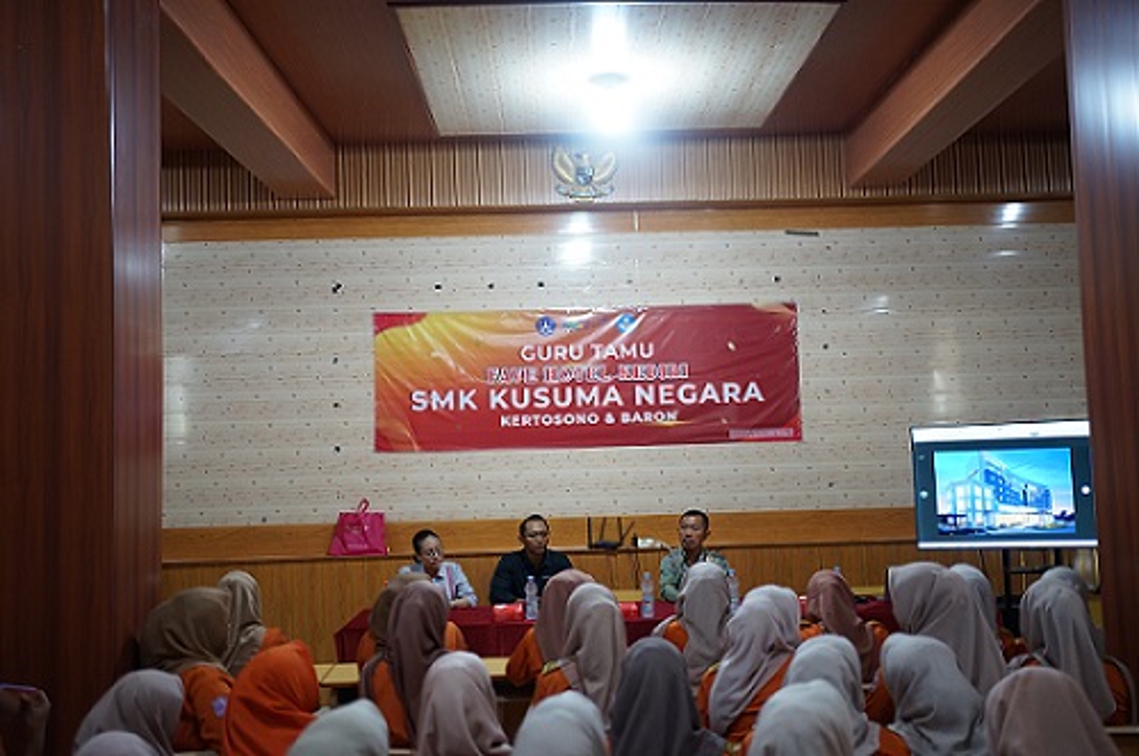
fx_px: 1106
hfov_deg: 54.5
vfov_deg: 37.8
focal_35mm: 35
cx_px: 570
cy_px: 378
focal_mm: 35
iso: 640
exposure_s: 1/80
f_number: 1.8
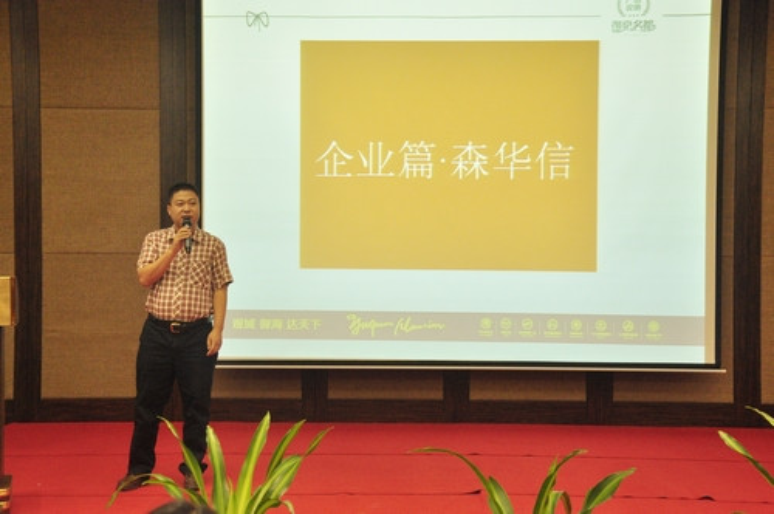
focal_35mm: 48
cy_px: 257
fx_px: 1031
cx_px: 387
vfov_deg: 28.0
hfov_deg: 41.2
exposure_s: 1/100
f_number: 5.6
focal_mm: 32
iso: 2000
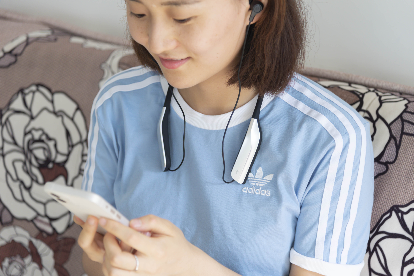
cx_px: 207
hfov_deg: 20.8
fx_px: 1127
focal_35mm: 98
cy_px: 138
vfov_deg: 14.0
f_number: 4
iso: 200
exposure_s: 1/100
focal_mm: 98
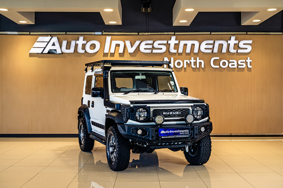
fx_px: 393
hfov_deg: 39.6
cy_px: 94
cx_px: 142
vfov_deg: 27.0
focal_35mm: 50
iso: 500
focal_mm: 50
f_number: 5
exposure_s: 1/160
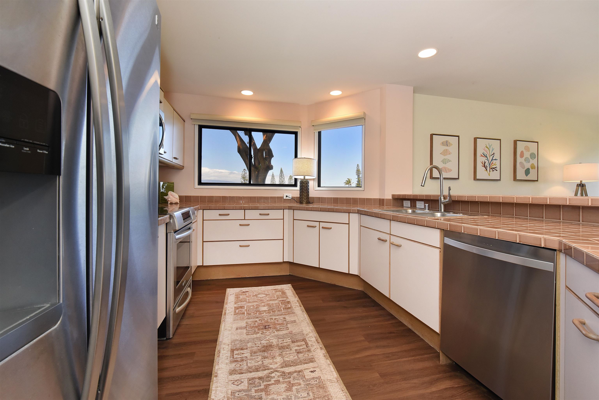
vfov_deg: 77.4
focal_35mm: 15
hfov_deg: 100.4
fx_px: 250
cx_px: 300
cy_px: 200
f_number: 16
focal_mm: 15
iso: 4500
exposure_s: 1/60
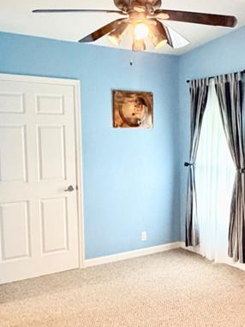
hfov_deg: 31.9
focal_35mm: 44
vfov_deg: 42.9
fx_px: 416
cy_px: 175
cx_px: 200
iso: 1000
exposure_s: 1/40
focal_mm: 2.22
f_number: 2.2
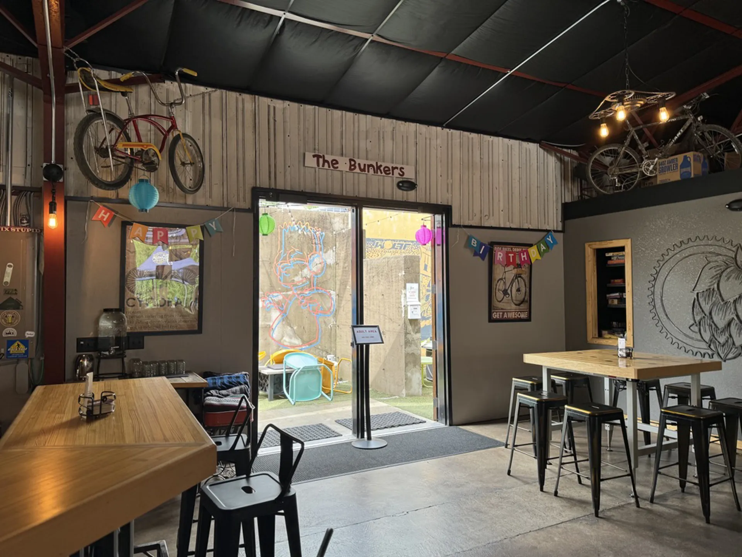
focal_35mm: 24
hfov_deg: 71.6
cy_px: 278
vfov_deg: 56.8
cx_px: 371
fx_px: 514
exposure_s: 1/122
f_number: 1.78
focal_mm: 6.76
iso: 50
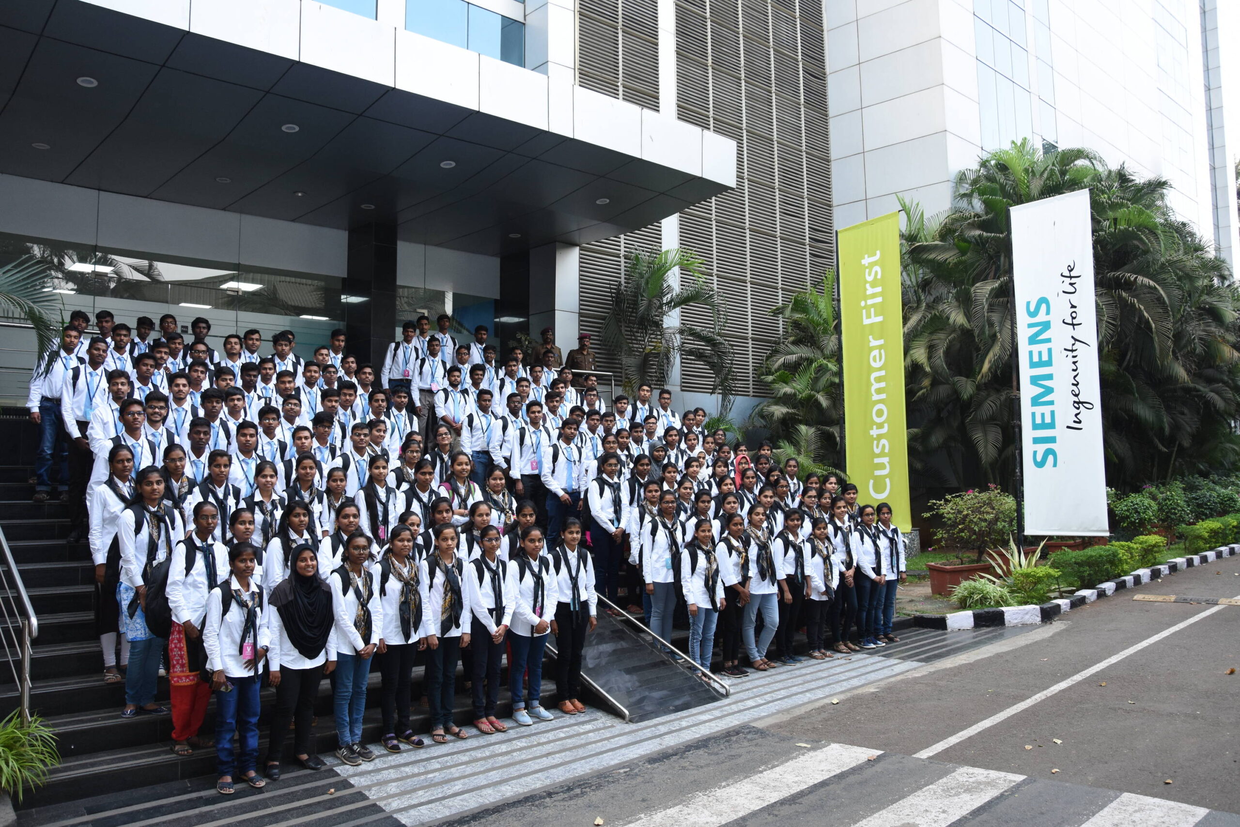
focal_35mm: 27
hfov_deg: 67.4
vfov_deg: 47.9
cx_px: 620
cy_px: 414
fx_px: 930
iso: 640
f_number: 5.6
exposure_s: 1/125
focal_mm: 18
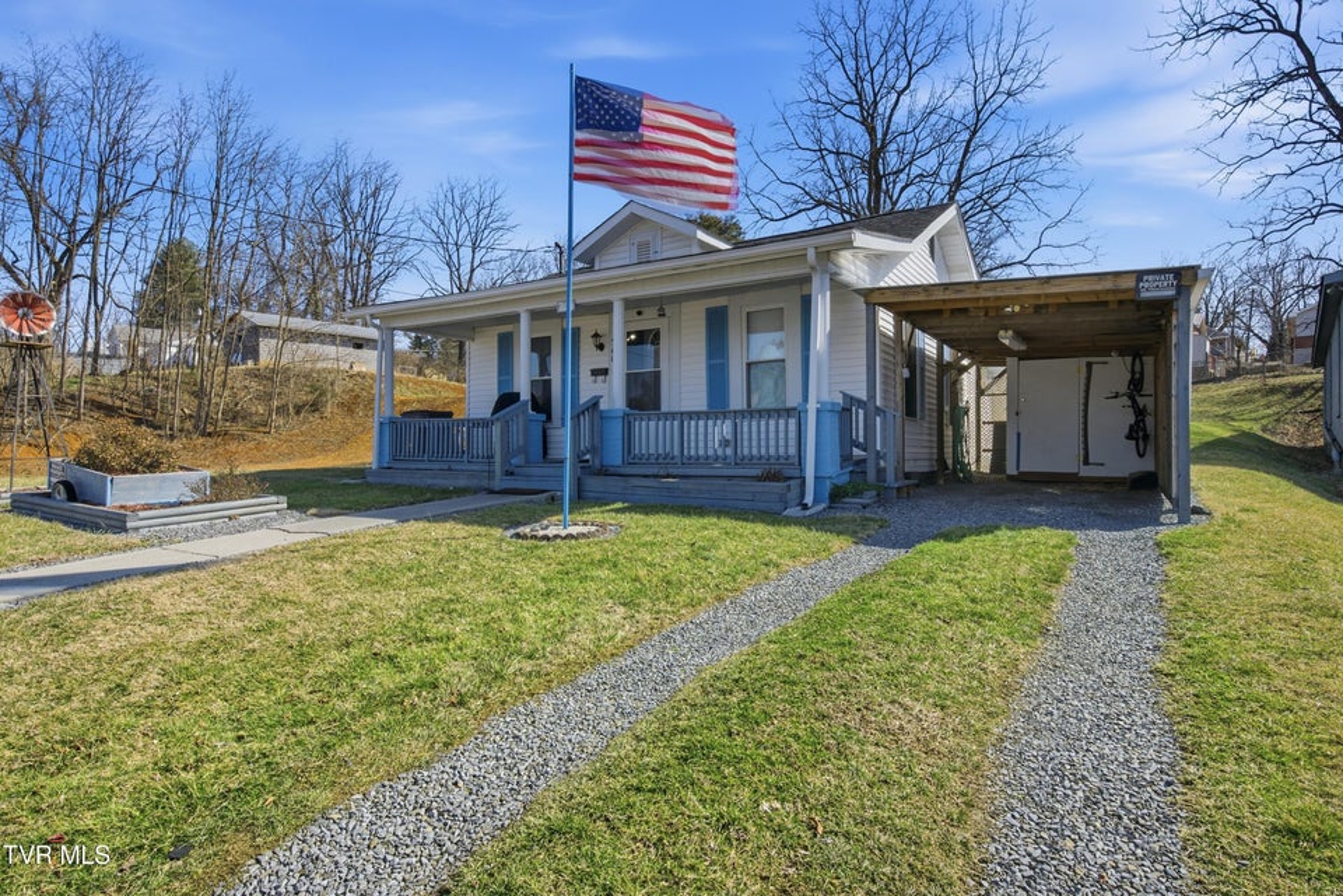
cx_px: 672
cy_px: 448
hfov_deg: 85.4
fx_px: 727
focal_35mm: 20
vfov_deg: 63.2
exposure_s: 1/800
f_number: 16
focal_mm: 19.5
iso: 400
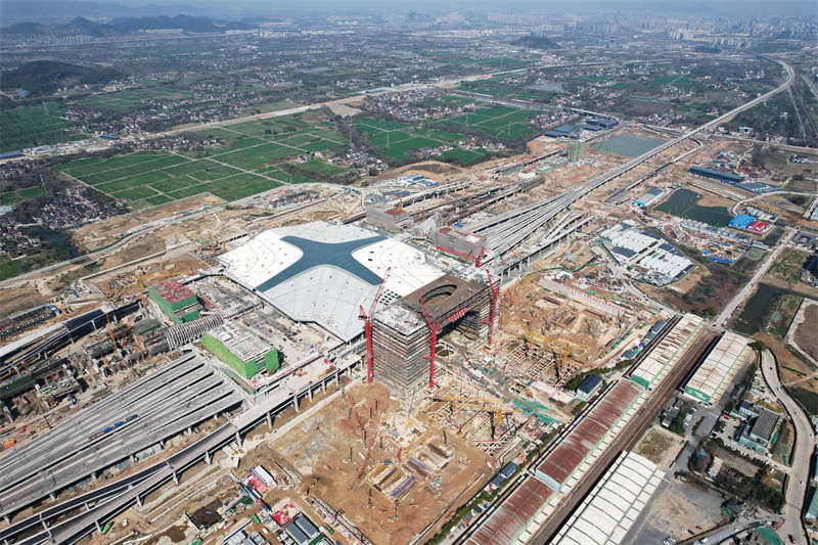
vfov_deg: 57.2
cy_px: 272
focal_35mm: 22
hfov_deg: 78.6
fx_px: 500
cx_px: 409
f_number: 2.8
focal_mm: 8.38
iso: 100
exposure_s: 1/400
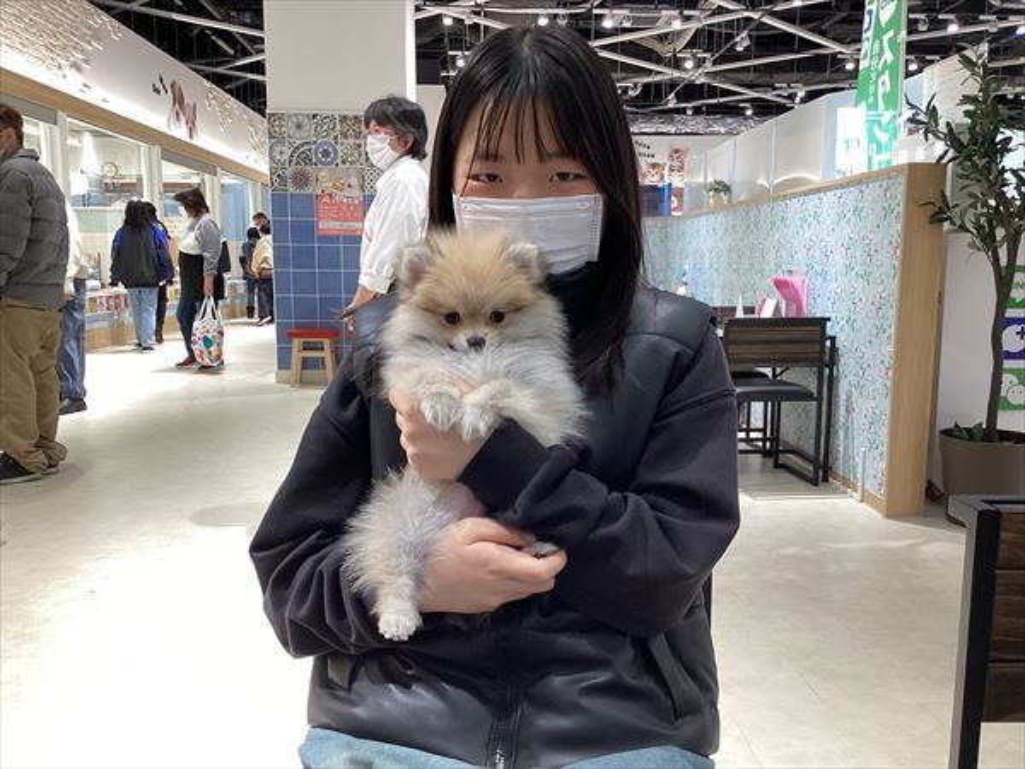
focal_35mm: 31
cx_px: 512
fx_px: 918
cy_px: 384
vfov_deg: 45.4
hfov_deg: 58.4
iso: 125
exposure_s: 1/60
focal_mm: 3.3
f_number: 2.4
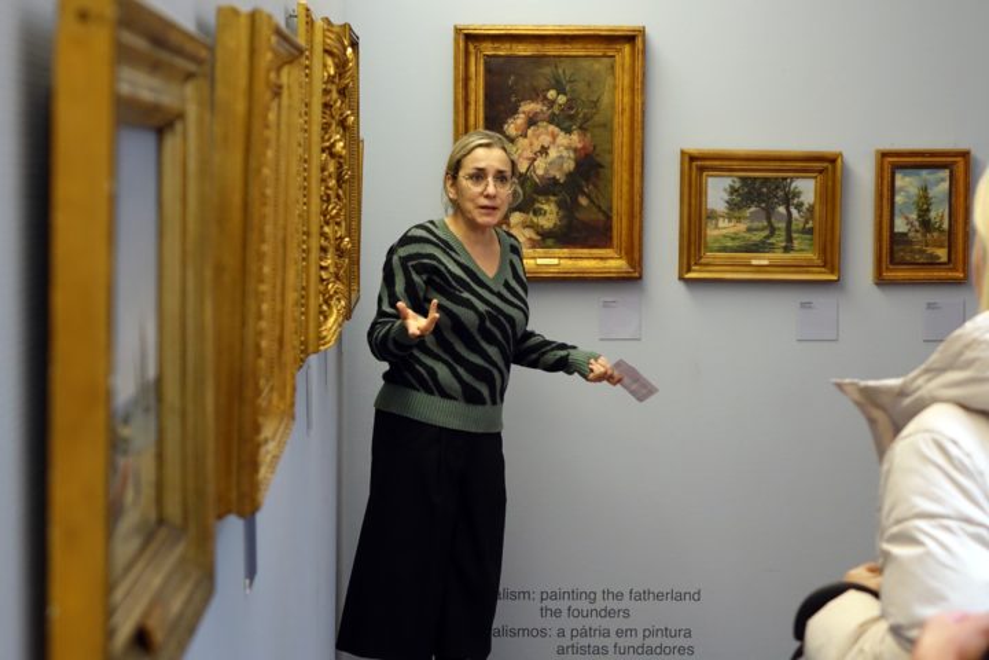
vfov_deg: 18.7
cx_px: 494
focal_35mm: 73
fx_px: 2005
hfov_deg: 27.7
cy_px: 330
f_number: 2.8
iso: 800
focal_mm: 26.65
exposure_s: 1/40
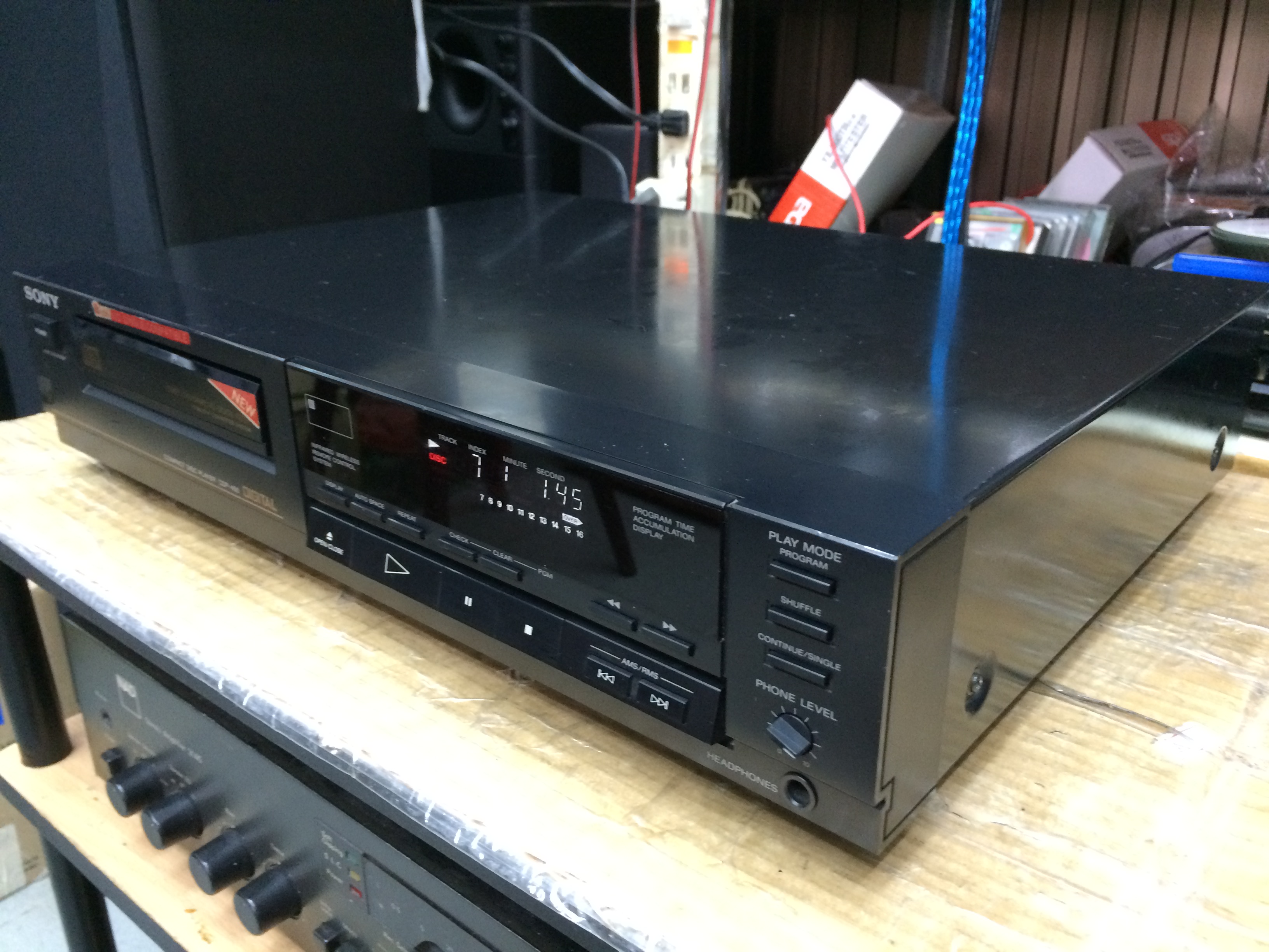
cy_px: 476
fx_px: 1063
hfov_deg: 61.7
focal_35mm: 29
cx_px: 634
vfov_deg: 48.2
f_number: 2.2
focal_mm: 4.15
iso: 320
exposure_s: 1/25
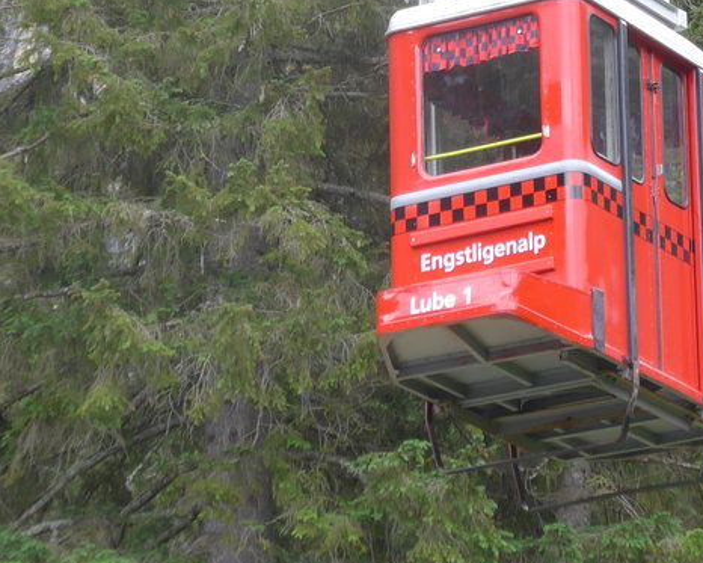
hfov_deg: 7.5
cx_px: 421
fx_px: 5390
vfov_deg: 5.9
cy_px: -100
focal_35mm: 259
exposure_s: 1/80
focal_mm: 20.4
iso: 125
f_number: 4.8
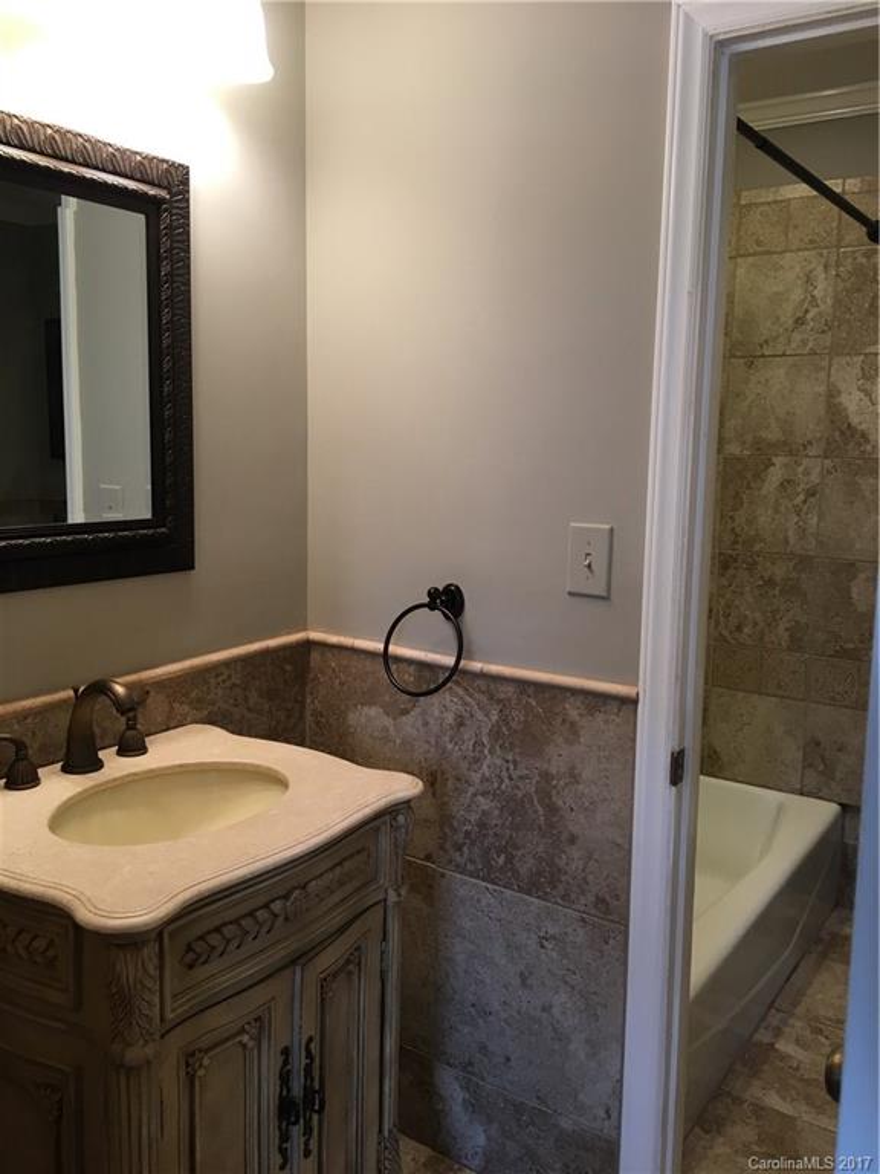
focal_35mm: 29
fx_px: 983
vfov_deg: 61.7
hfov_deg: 48.2
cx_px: 440
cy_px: 587
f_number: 2.2
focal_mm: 4.15
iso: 64
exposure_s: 1/30
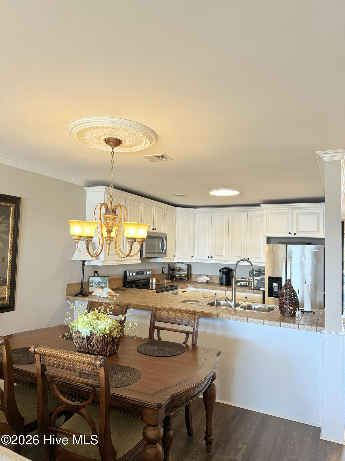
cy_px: 230
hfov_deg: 56.8
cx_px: 172
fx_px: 319
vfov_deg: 71.6
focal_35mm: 24
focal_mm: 6.76
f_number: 1.78
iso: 125
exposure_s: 1/60
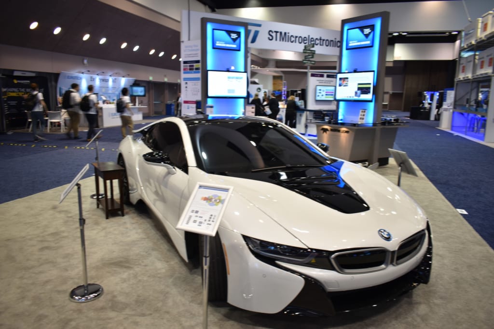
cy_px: 164
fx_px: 371
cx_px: 247
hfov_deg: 67.4
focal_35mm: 27
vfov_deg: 47.9
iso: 160
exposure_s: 1/10
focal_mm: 18
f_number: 3.5
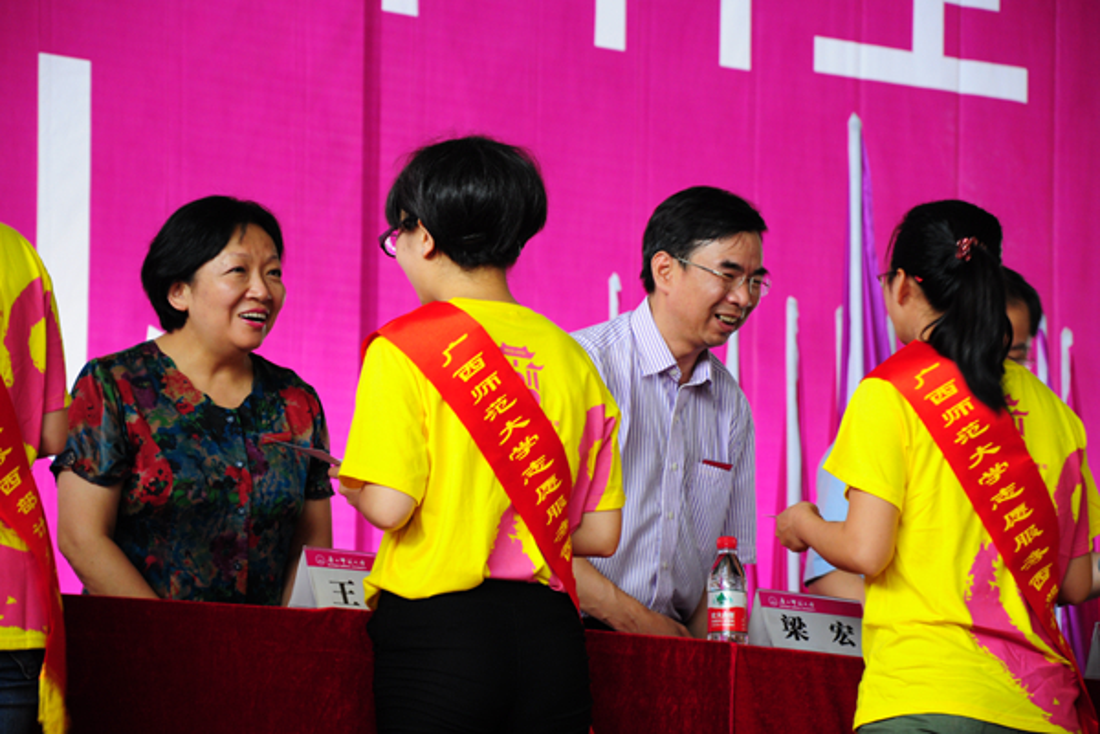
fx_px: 4812
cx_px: 550
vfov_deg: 8.7
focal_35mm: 158
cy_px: 367
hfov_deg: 13.0
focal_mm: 105
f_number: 5.6
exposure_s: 1/30
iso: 400
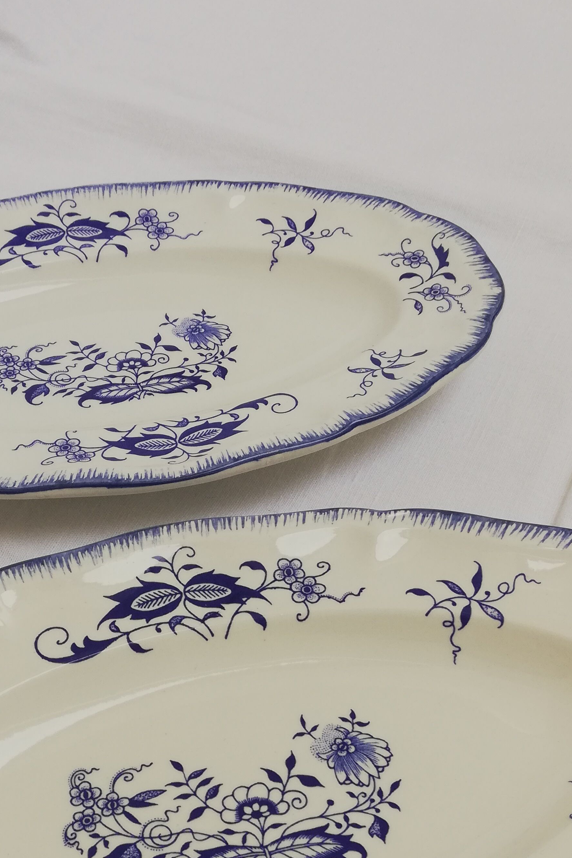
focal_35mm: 47
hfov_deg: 28.6
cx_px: 222
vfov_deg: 40.4
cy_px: 672
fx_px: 1120
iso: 50
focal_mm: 3.81
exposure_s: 1/50
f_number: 2.2
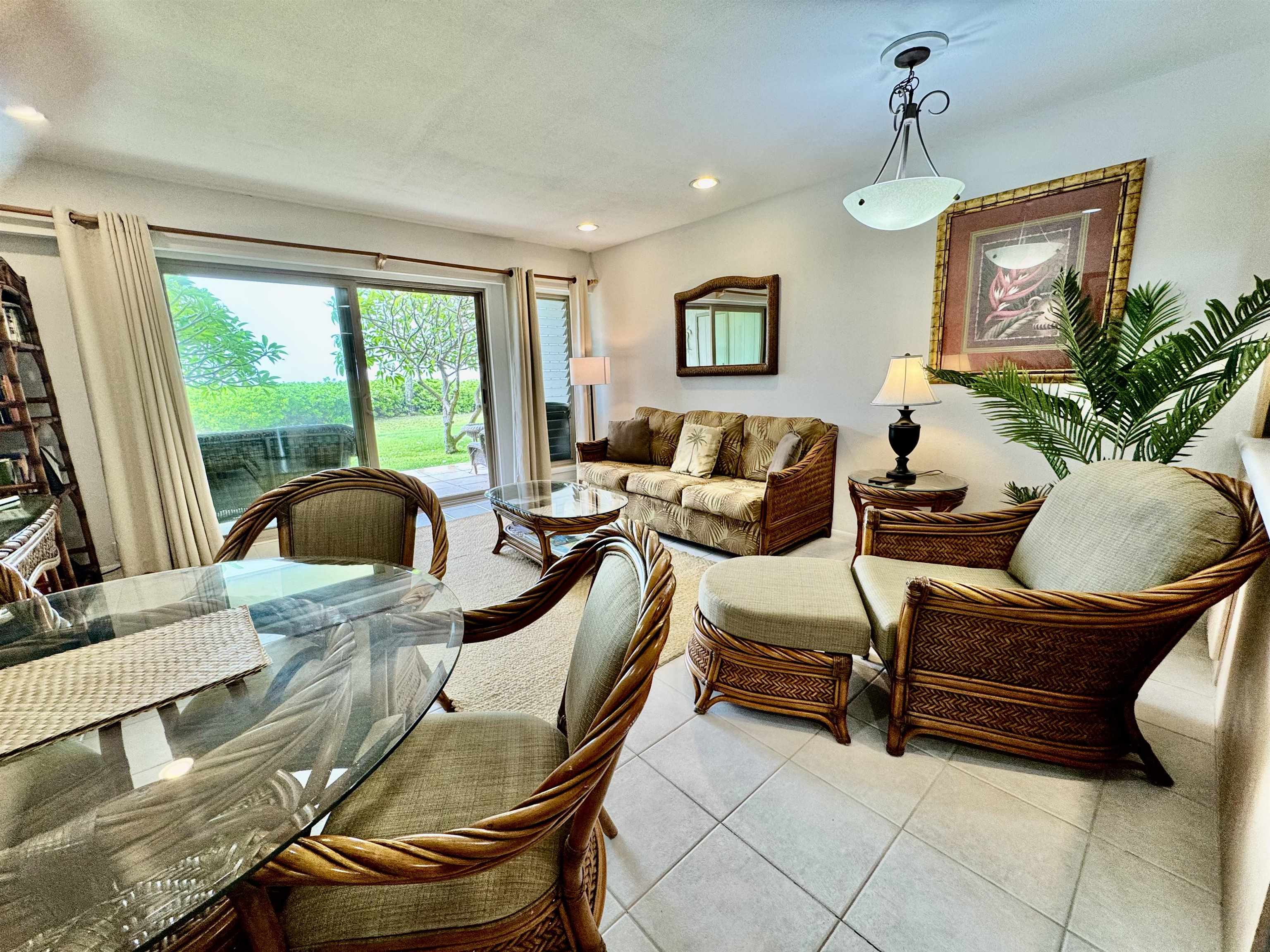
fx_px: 514
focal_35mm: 14
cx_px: 635
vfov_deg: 85.7
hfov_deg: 102.1
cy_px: 476
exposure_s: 1/120
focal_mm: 2.22
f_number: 2.2
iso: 125
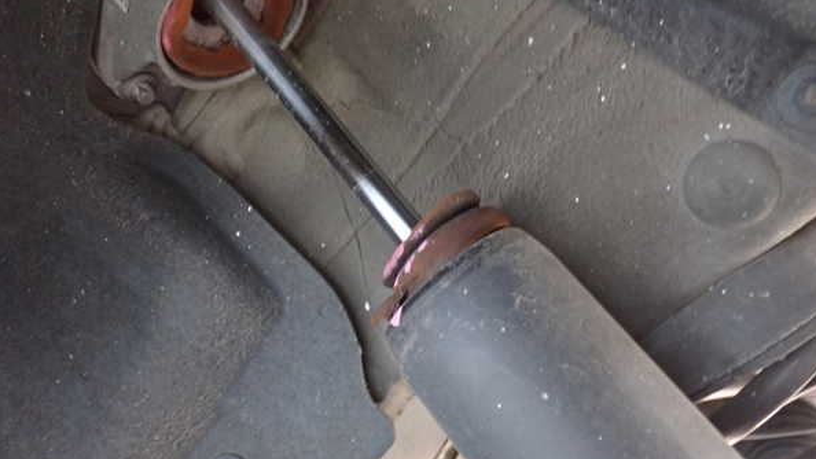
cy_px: 232
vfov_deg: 35.6
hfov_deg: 59.5
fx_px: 714
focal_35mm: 33
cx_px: 409
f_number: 2.3
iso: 400
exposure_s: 1/30
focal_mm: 5.4
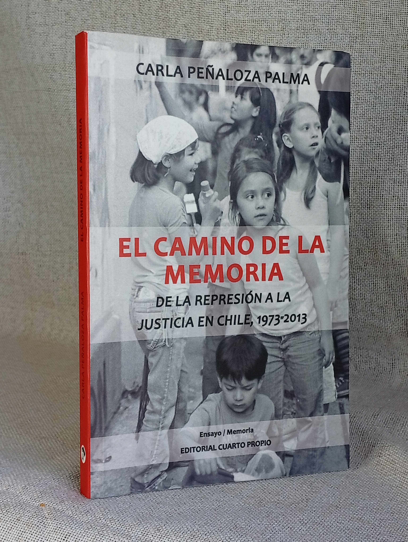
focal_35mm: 54
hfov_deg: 27.1
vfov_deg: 35.5
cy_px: 271
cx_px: 204
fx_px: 847
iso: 226
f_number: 1.8
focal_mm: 3.98
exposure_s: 1/50
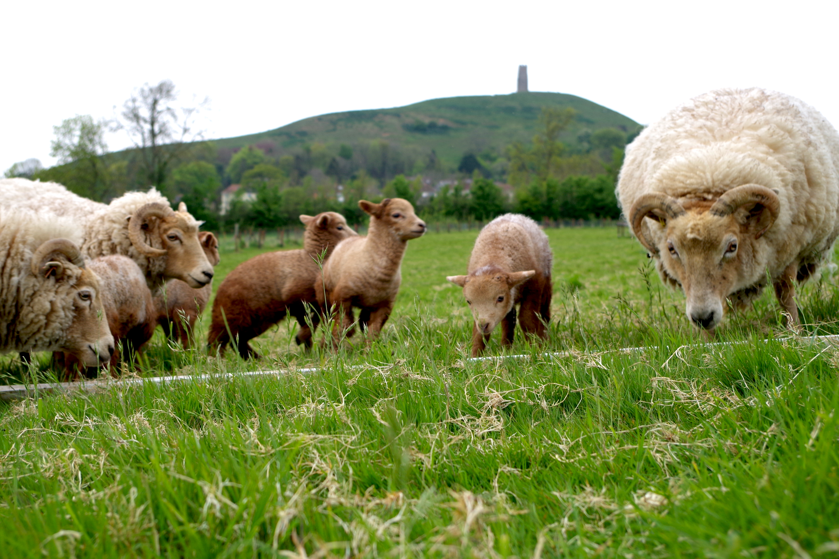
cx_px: 420
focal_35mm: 46
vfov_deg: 29.2
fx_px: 1072
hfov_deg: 42.7
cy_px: 280
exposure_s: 1/125
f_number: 5
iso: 200
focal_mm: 30.63
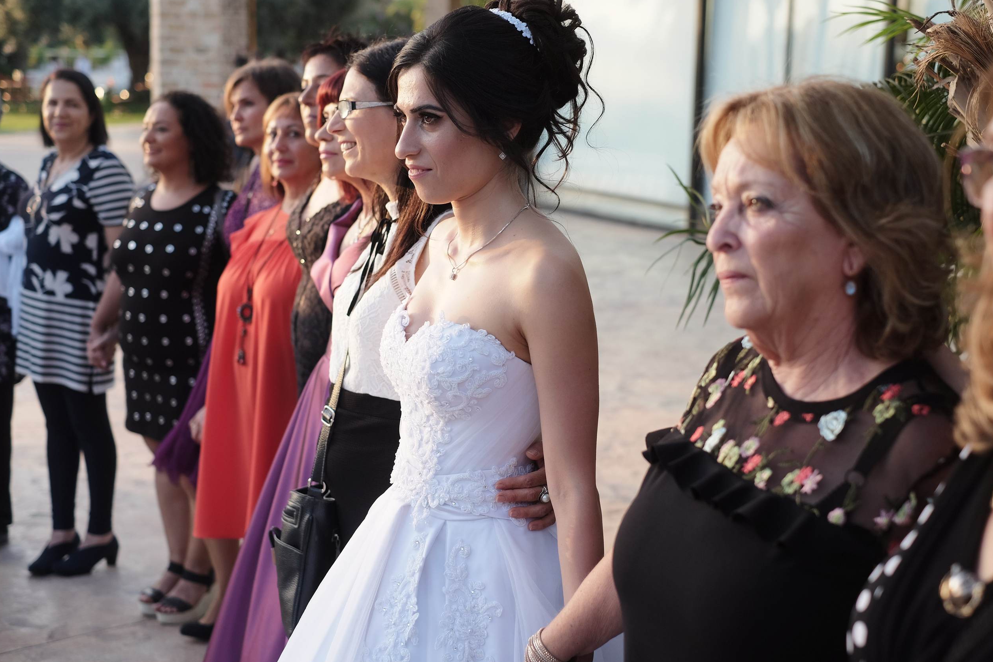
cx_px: 502
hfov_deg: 36.9
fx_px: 1489
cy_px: 328
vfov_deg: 25.1
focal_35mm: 54
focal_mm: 35
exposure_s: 1/500
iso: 400
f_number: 2.5
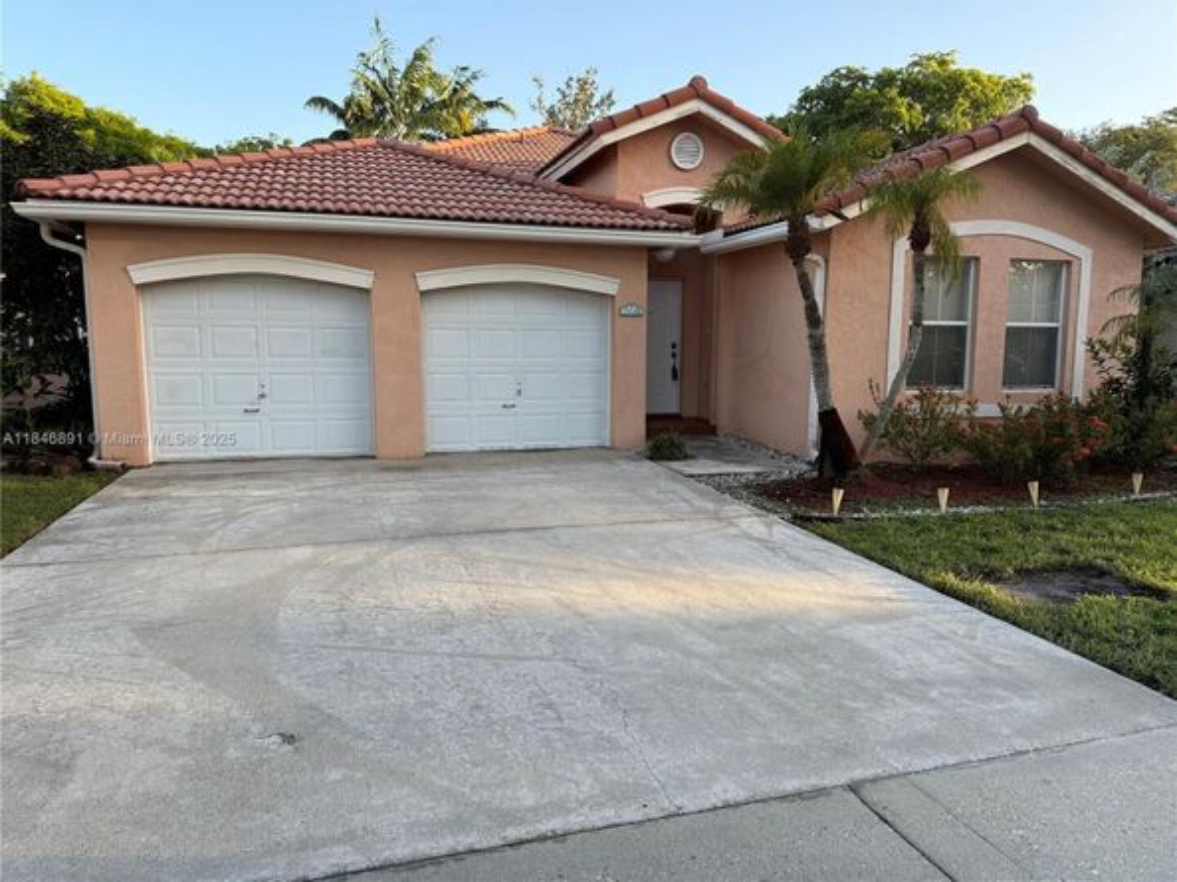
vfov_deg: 56.8
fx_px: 816
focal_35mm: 24
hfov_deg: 71.6
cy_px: 441
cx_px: 588
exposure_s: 1/702
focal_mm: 6.76
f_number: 1.78
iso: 100
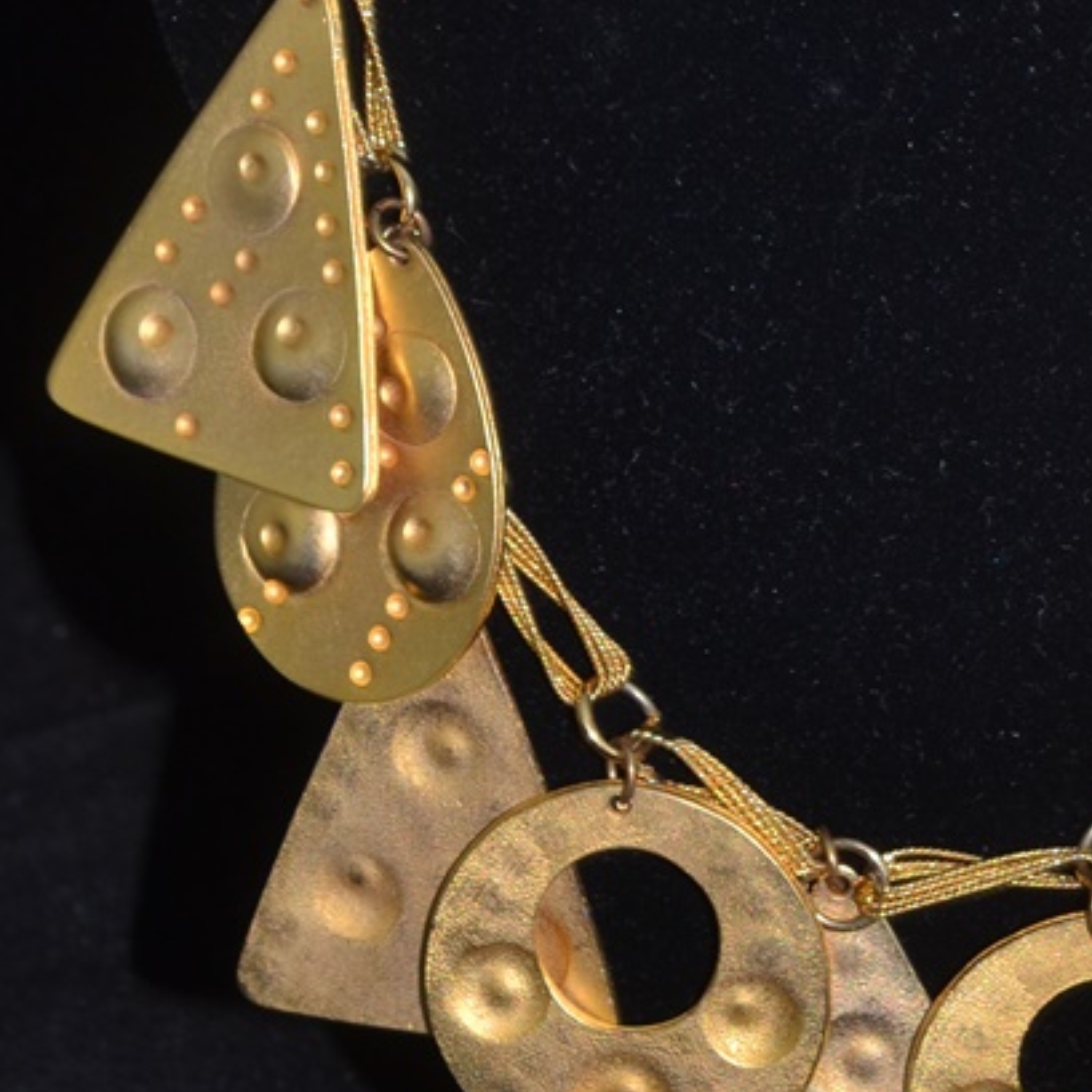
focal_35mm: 187
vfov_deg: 9.3
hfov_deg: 9.3
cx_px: 1015
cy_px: -112
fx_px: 6674
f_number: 8
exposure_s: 1/60
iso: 100
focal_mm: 40
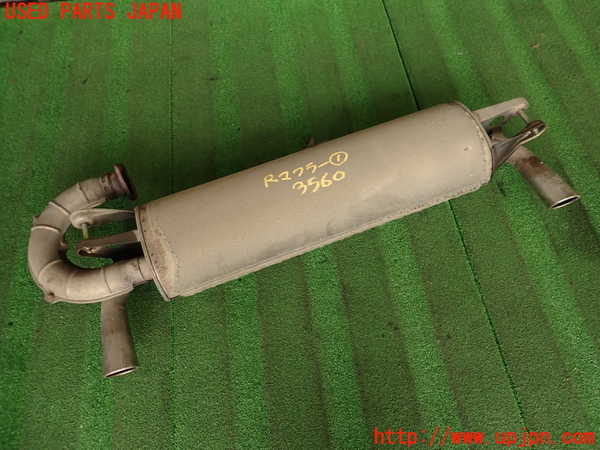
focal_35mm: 25
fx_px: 433
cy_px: 225
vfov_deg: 54.9
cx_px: 300
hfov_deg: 69.4
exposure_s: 1/60
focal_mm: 4.5
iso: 100
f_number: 2
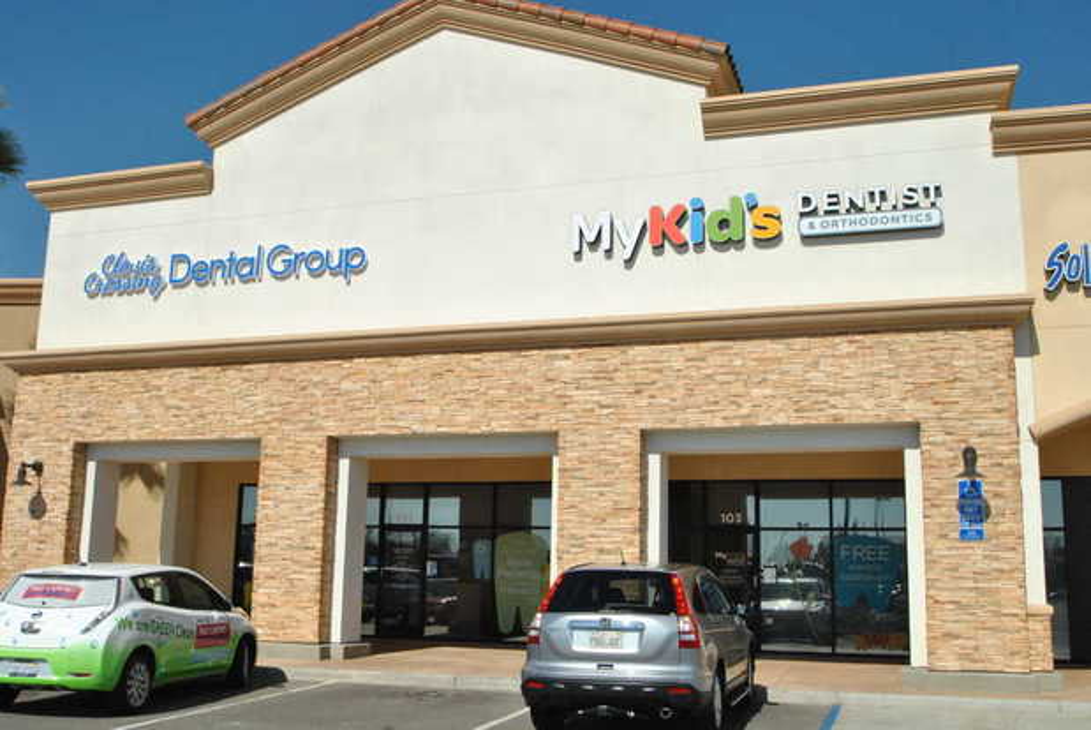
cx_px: 546
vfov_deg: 36.9
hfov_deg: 53.1
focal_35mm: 36
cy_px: 365
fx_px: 1092
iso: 800
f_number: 14
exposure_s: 1/800
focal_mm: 24
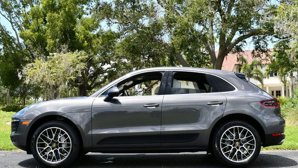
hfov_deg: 42.1
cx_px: 151
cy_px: 85
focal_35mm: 49
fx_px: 387
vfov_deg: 24.4
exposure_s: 1/250
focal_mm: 23
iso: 200
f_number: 8
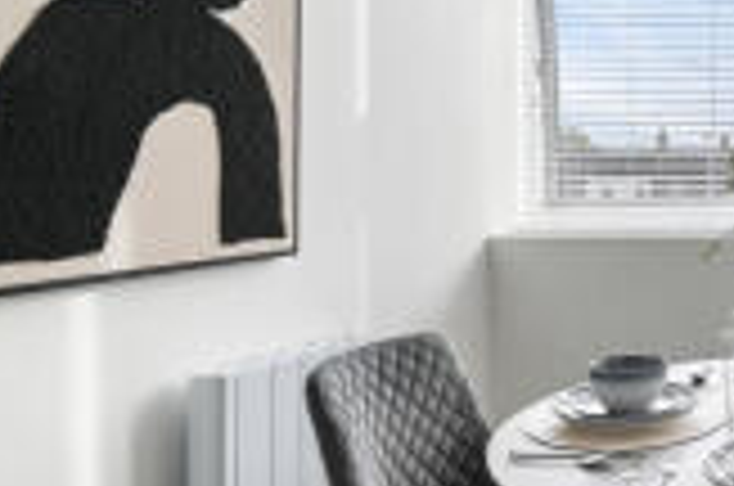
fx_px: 834
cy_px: 191
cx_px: 833
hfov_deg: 38.2
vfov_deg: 32.4
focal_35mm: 41
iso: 140
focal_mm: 14
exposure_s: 1/20
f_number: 7.1
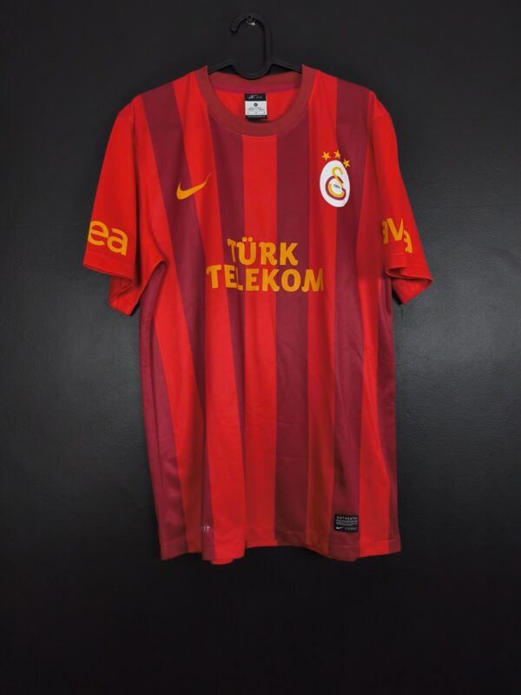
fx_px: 462
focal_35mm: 23
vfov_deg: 73.9
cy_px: 348
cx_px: 260
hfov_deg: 58.9
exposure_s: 1/125
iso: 320
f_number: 1.6
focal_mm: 6.57
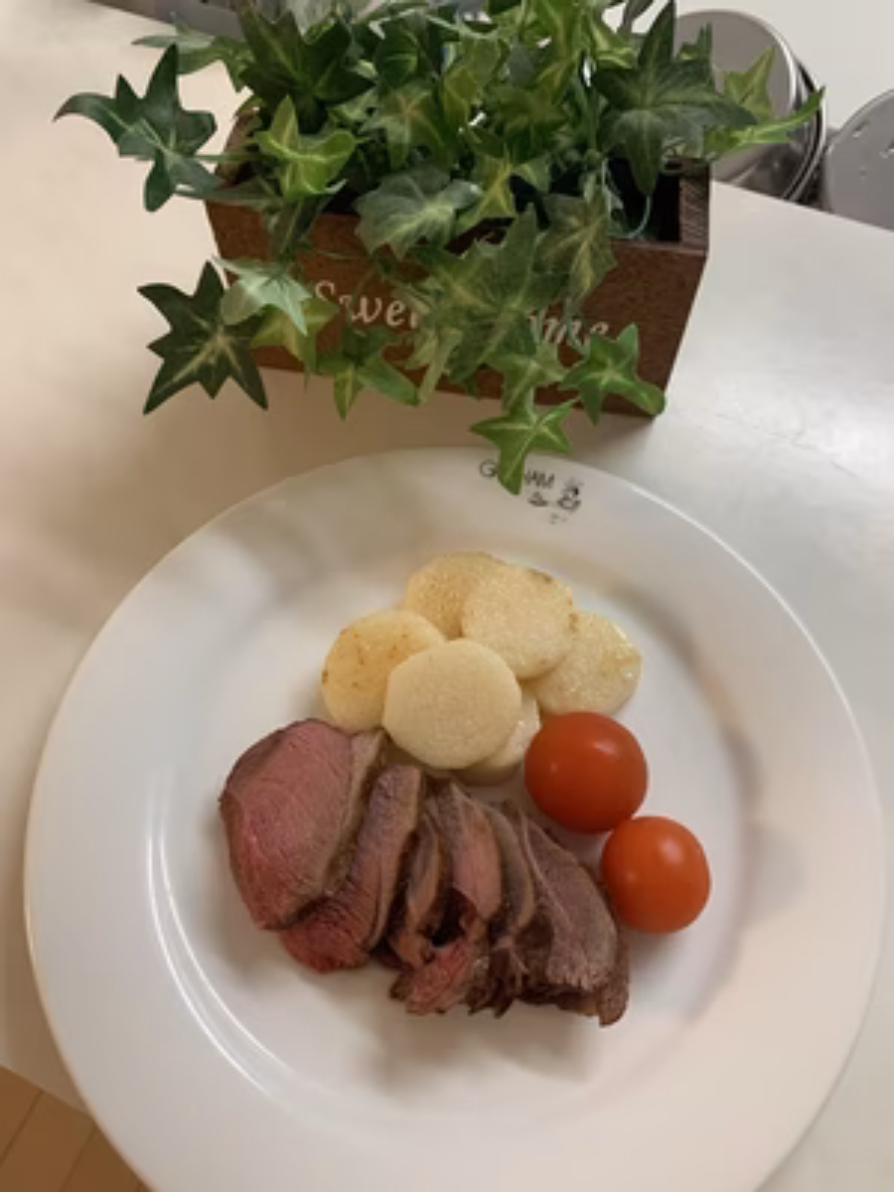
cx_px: 447
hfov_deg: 53.1
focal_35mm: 26
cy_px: 596
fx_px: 895
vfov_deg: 67.3
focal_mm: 4.25
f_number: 1.8
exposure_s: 1/50
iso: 125
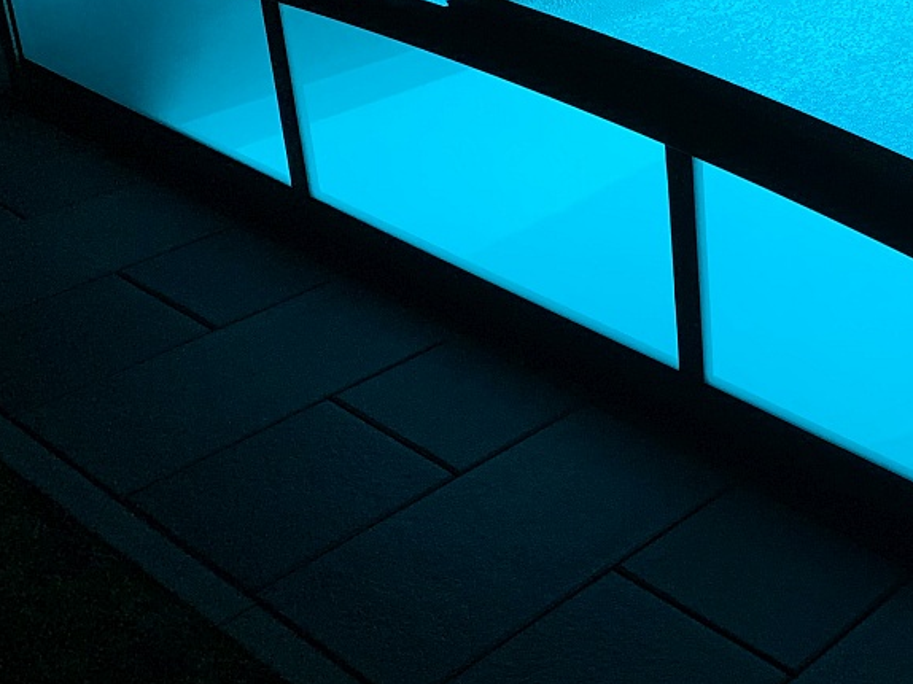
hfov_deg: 30.2
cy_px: 129
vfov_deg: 24.8
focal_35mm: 58
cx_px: 977
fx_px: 1529
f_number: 1.8
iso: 250
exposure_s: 1/50
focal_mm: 4.25
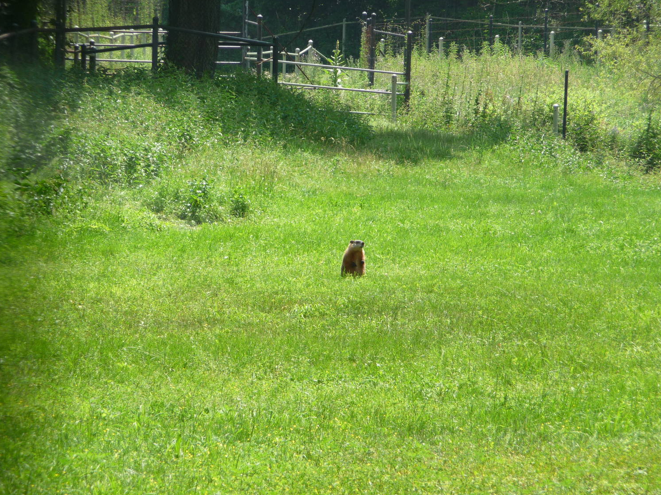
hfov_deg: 8.1
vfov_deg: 6.1
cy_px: 238
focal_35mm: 244
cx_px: 347
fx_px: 4659
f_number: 4.9
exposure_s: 1/200
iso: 100
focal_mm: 39.2
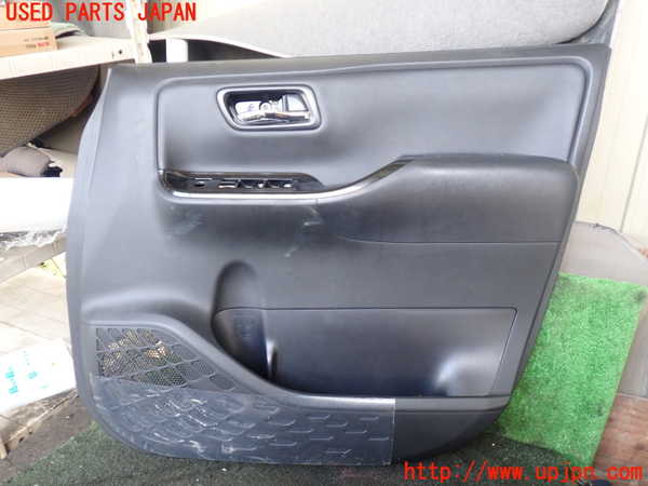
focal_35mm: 30
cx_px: 324
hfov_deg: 60.0
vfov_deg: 46.8
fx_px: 562
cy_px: 243
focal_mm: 5.4
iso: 200
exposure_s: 1/50
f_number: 2.3
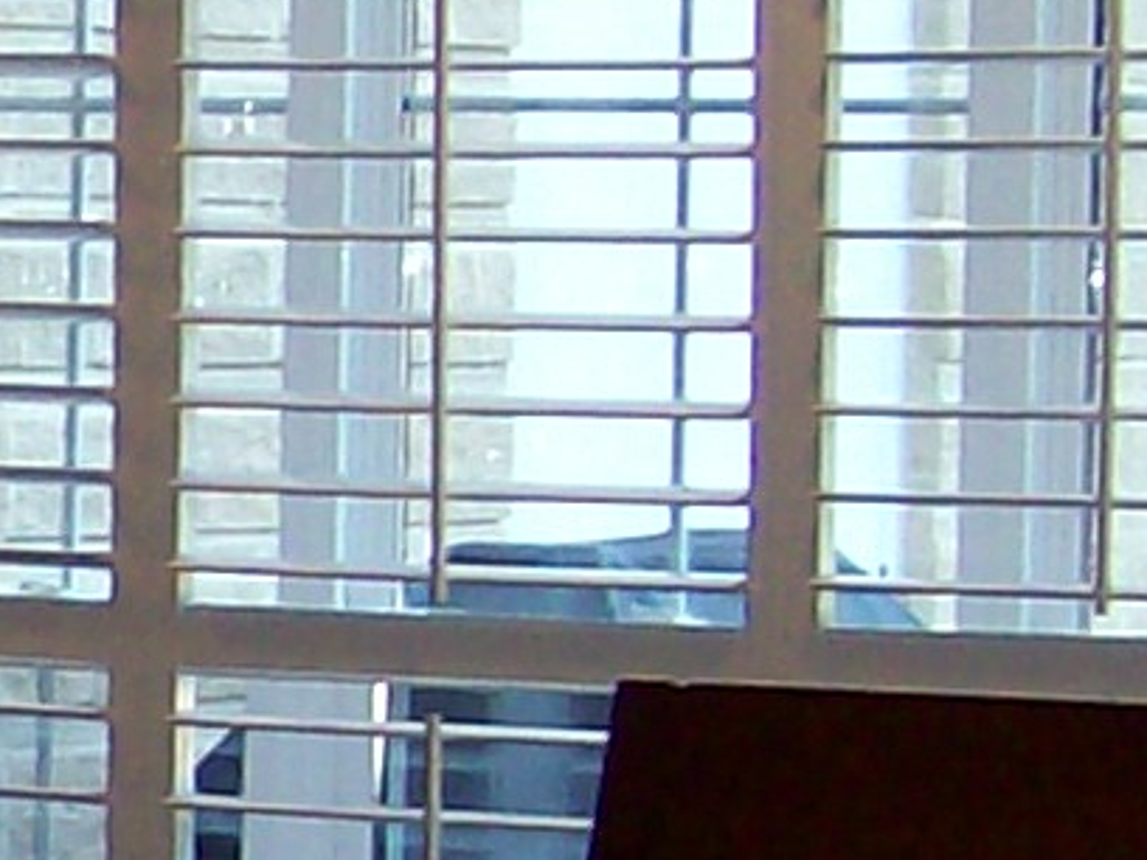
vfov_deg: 5.9
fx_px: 8317
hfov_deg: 7.4
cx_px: -1462
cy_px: 868
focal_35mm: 251
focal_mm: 6
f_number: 2.7
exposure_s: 1/64
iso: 80
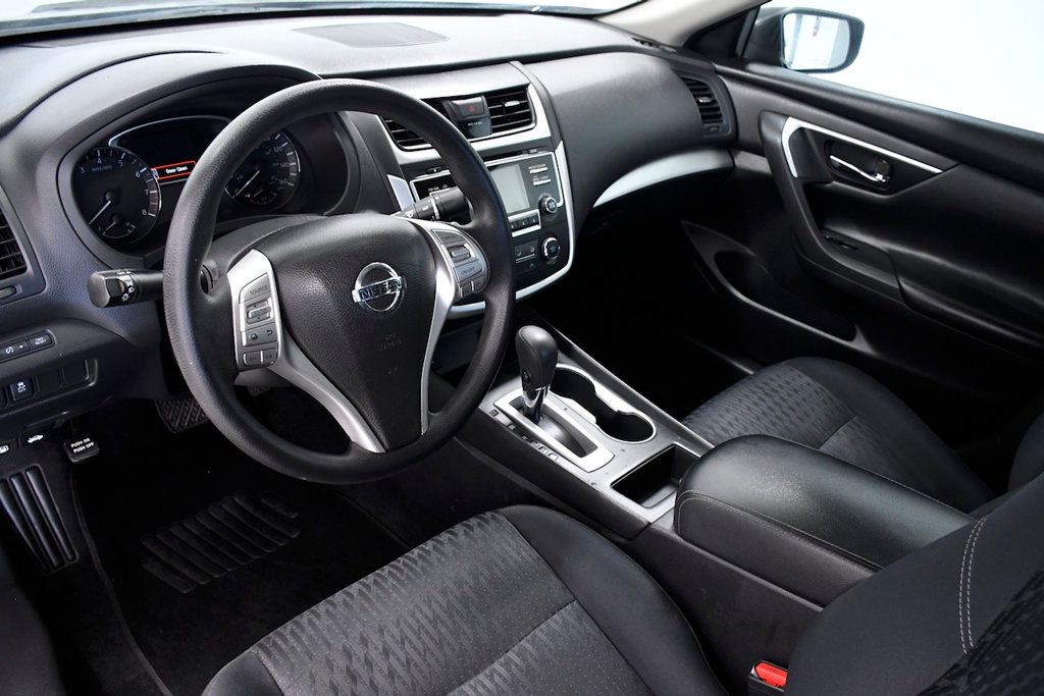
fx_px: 783
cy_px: 348
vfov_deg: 47.9
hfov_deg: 67.4
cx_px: 522
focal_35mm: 27
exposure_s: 1/125
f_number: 5.6
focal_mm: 18
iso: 2500
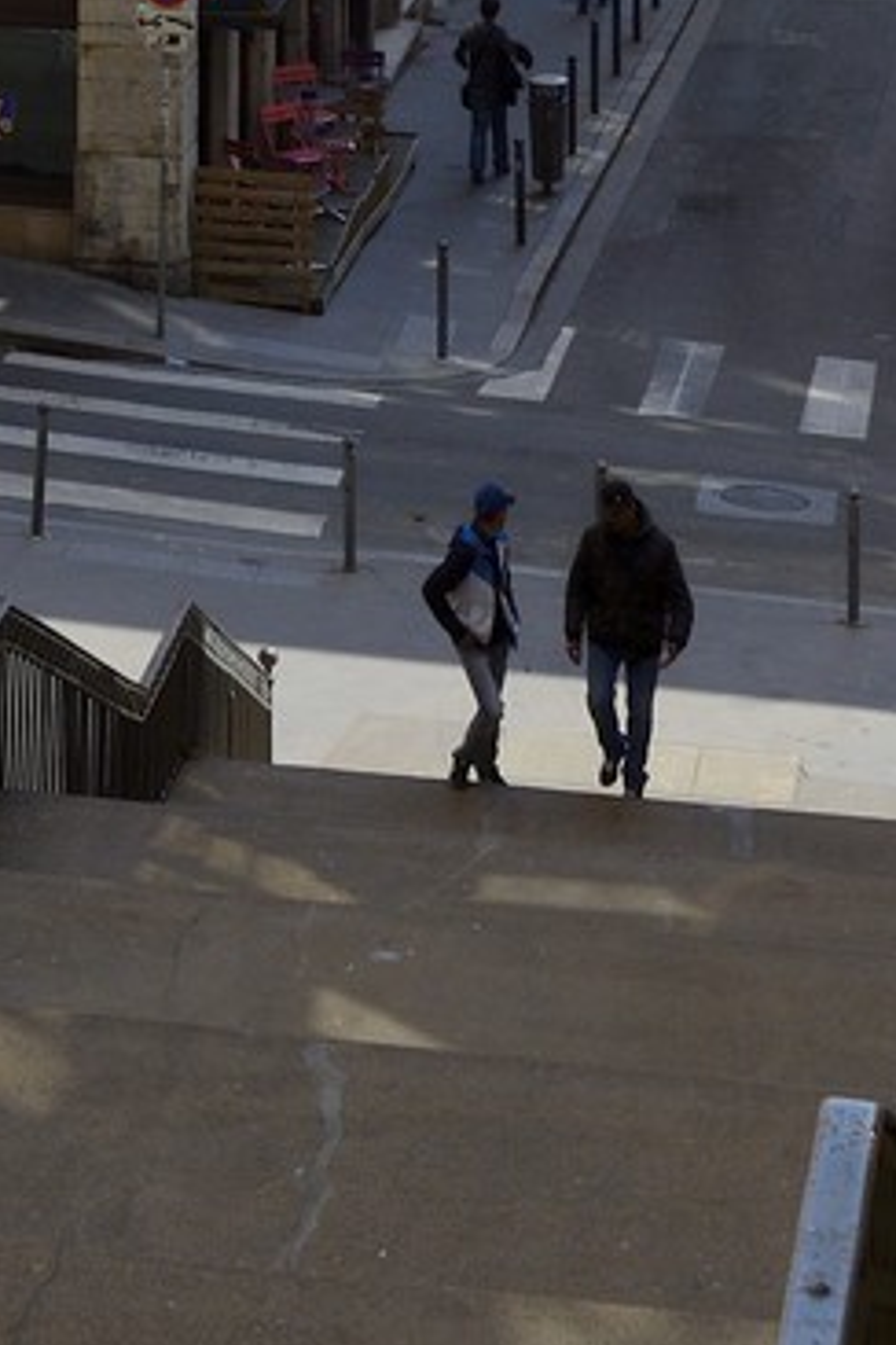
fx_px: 6197
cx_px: -228
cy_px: -1565
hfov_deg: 8.2
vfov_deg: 11.0
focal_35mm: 166
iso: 200
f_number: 11
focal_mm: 38
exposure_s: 1/320
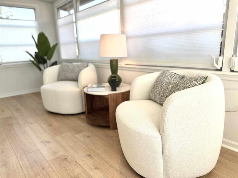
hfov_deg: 71.6
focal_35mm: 24
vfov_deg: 56.8
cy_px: 89
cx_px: 119
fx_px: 165
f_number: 1.78
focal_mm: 6.76
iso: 80
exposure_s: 1/315
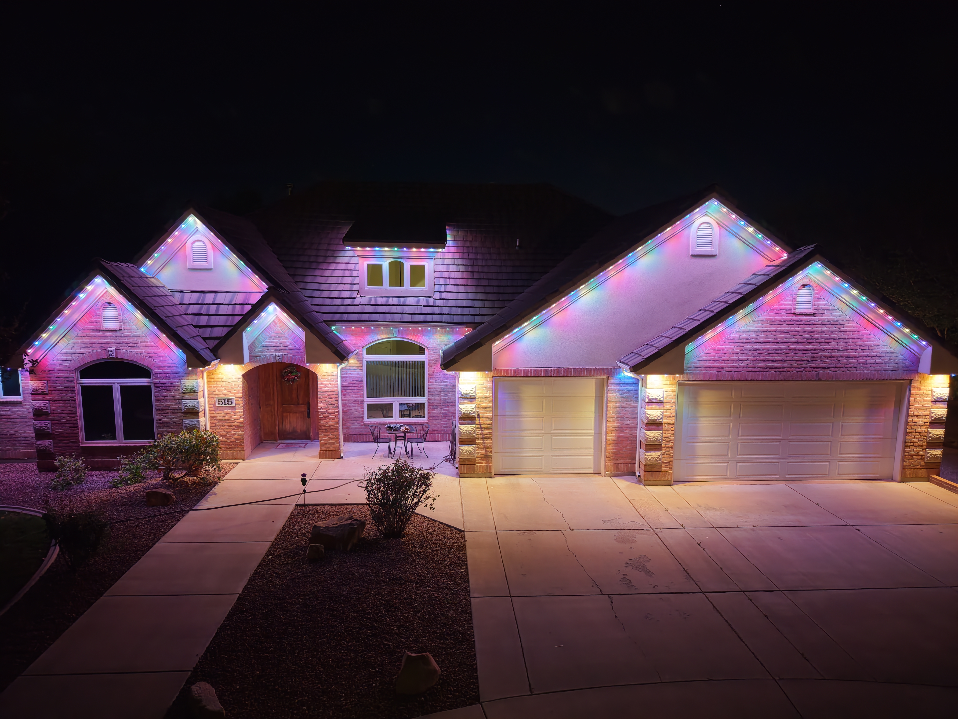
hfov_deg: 71.6
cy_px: 360
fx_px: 664
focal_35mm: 24
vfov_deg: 56.8
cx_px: 479
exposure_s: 1/6.25
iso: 1970
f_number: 1.8
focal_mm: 8.67
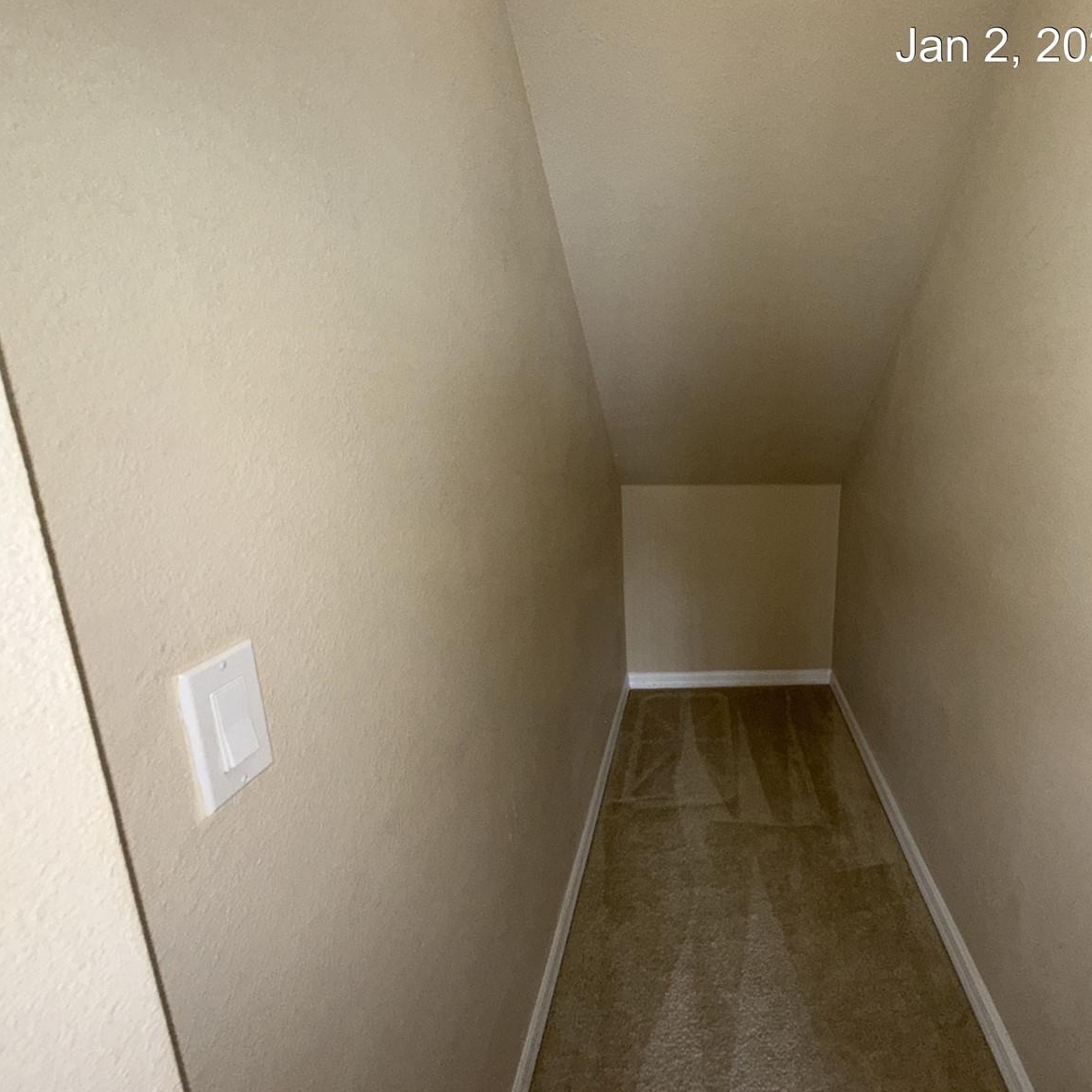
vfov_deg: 84.0
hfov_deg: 80.8
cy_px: 534
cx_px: 738
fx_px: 607
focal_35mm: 17
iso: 200
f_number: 2.2
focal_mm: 2.22
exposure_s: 1/69
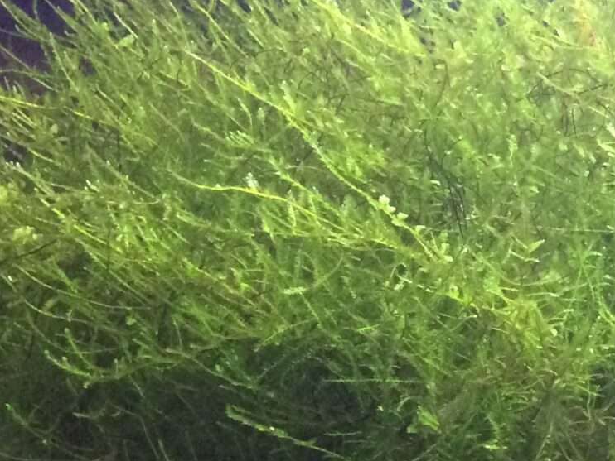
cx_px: 821
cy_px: 304
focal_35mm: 100
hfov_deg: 18.2
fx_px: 1777
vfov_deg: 14.8
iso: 200
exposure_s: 1/30
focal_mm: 4.15
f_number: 2.2
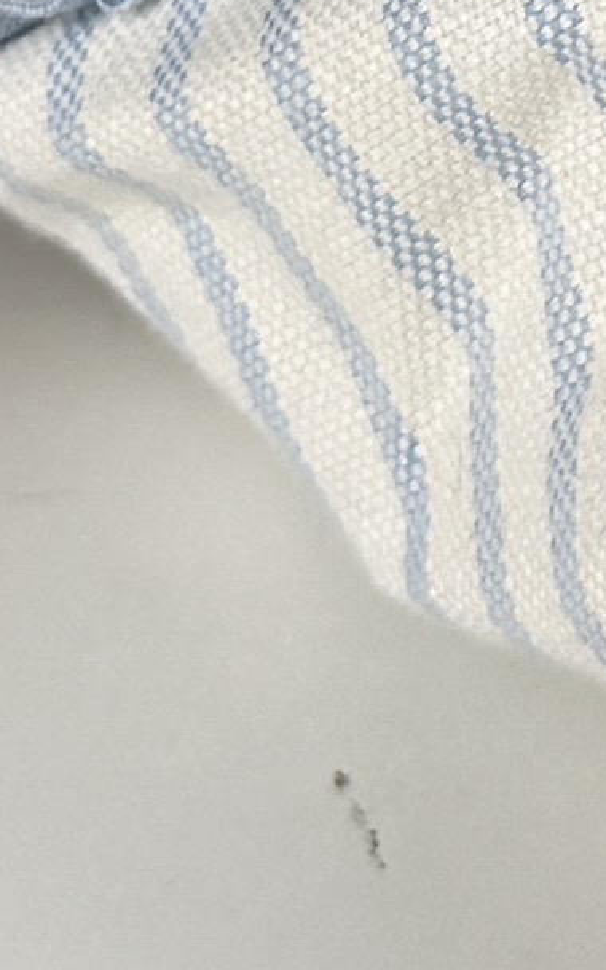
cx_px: 995
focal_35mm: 239
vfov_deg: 8.3
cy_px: -997
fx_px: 6316
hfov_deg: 5.4
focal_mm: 6.76
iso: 64
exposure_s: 1/280
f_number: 1.78
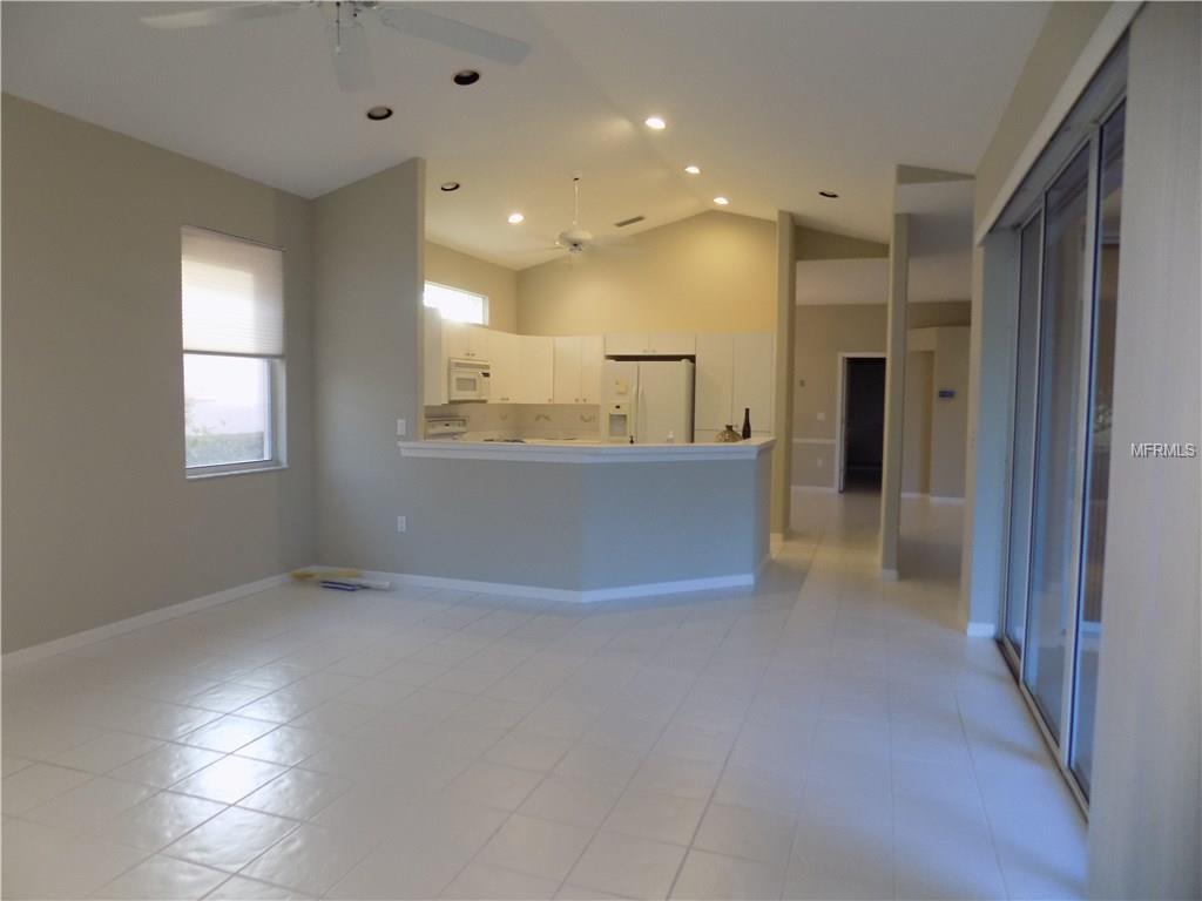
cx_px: 601
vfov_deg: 58.9
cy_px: 450
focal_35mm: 23
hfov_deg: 73.9
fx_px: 799
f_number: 3.1
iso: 220
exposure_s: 1/30
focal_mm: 4
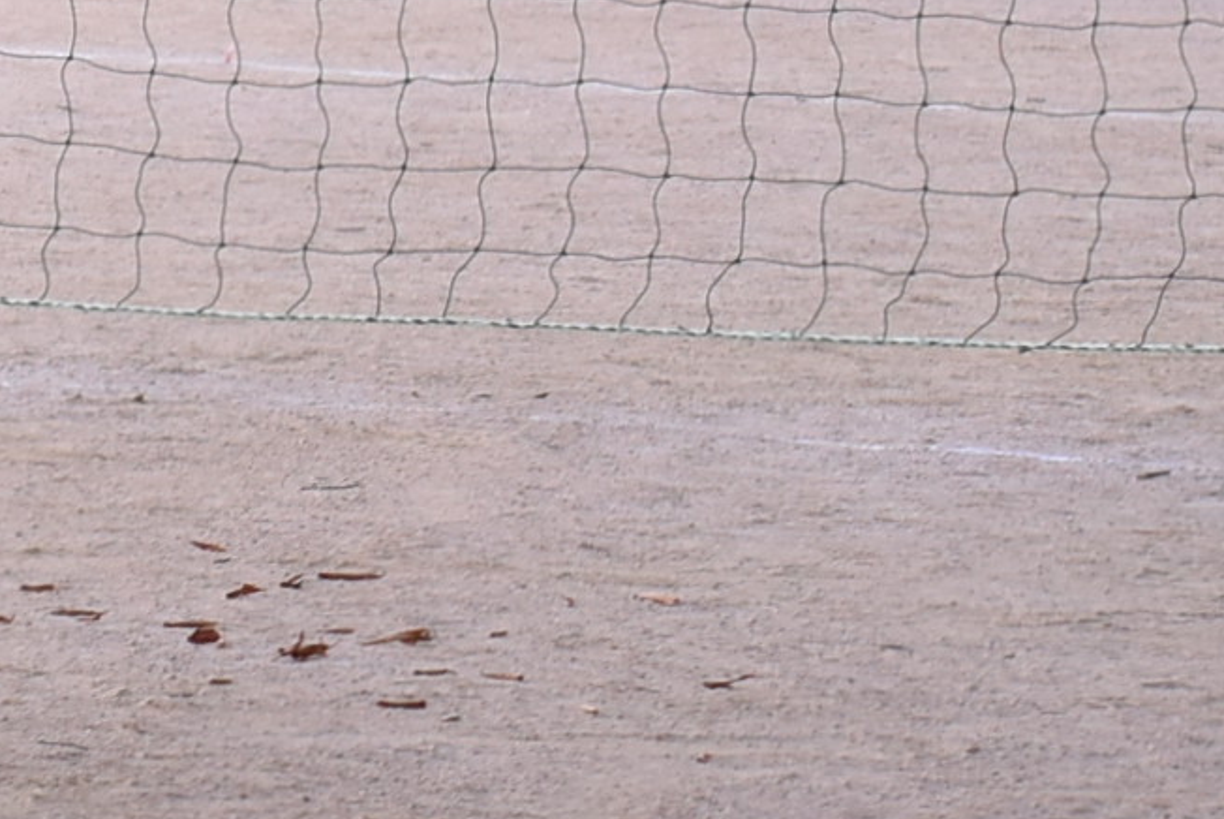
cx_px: -1489
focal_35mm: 482
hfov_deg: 4.2
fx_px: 16402
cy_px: -1041
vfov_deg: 2.8
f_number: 7.1
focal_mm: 70
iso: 400
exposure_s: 1/200
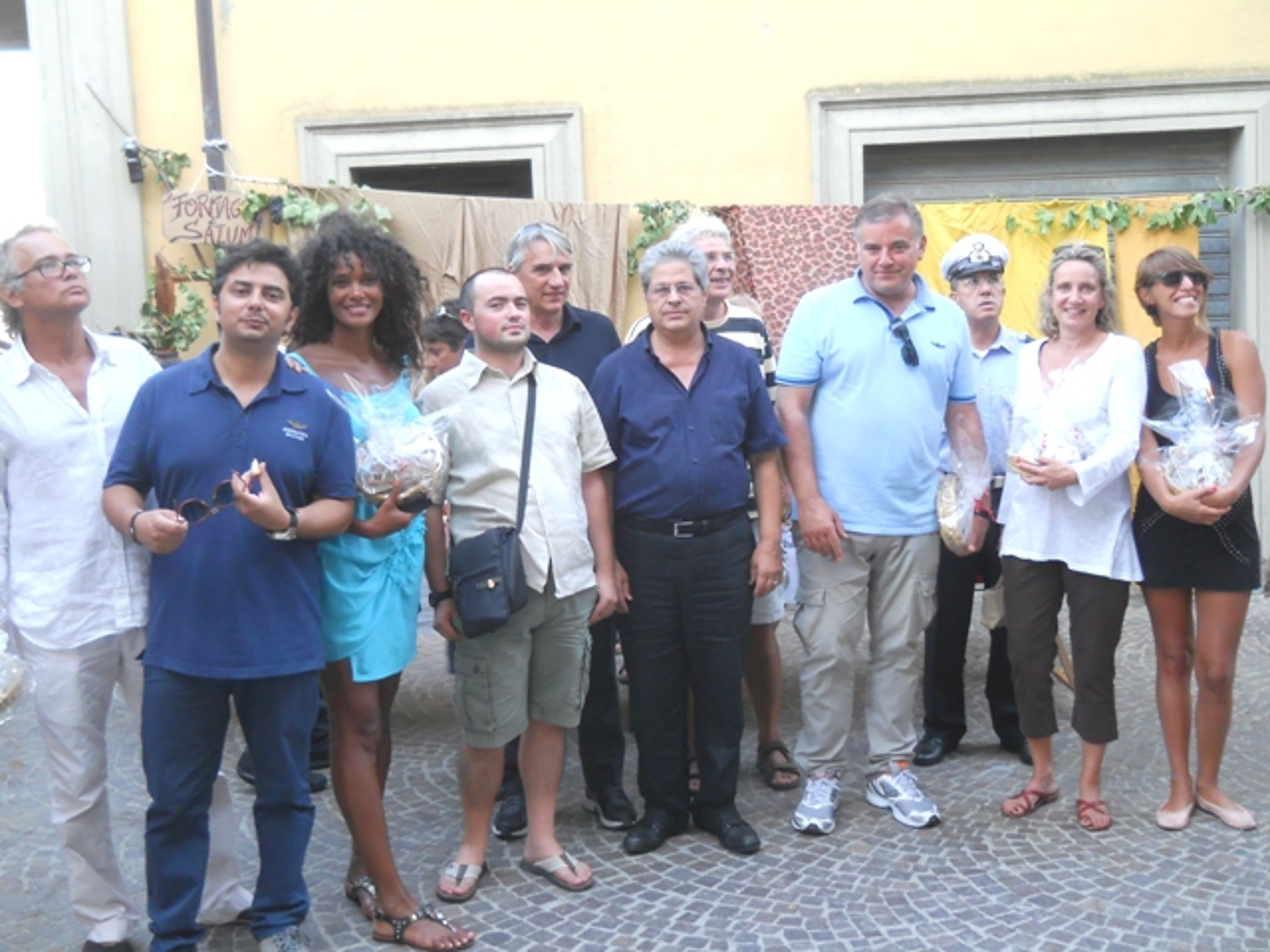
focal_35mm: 41
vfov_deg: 35.1
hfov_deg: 45.8
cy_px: 476
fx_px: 1504
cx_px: 635
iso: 200
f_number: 3.1
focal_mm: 6.72
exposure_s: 1/30
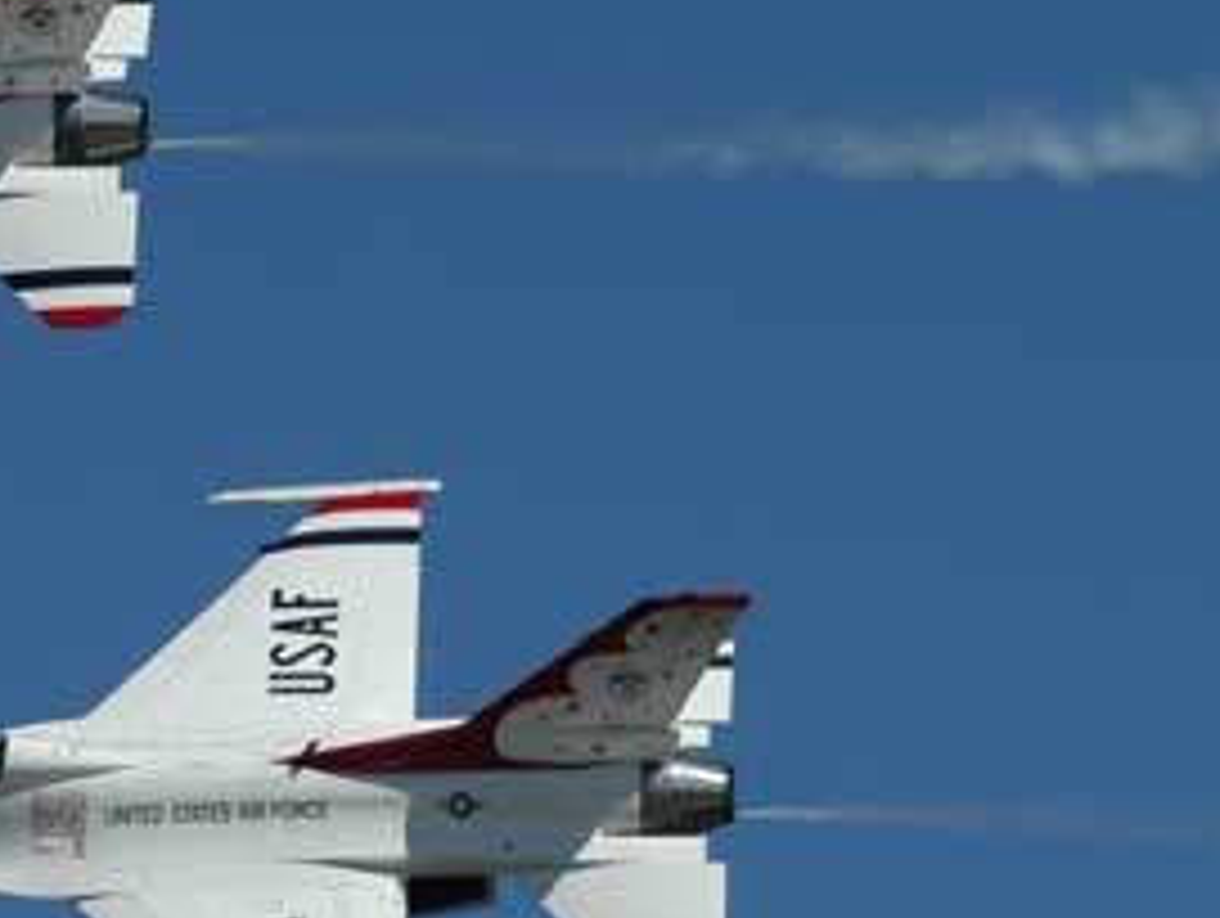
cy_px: 549
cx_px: -95
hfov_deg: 2.7
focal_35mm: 722
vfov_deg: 2.1
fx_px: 25480
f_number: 8
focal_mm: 170
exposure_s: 1/1000
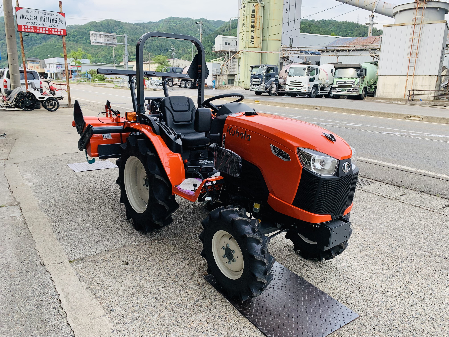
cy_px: 168
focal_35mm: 26
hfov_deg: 67.3
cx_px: 224
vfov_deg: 53.1
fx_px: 337
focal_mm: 4.25
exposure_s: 1/431
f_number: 1.8
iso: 25
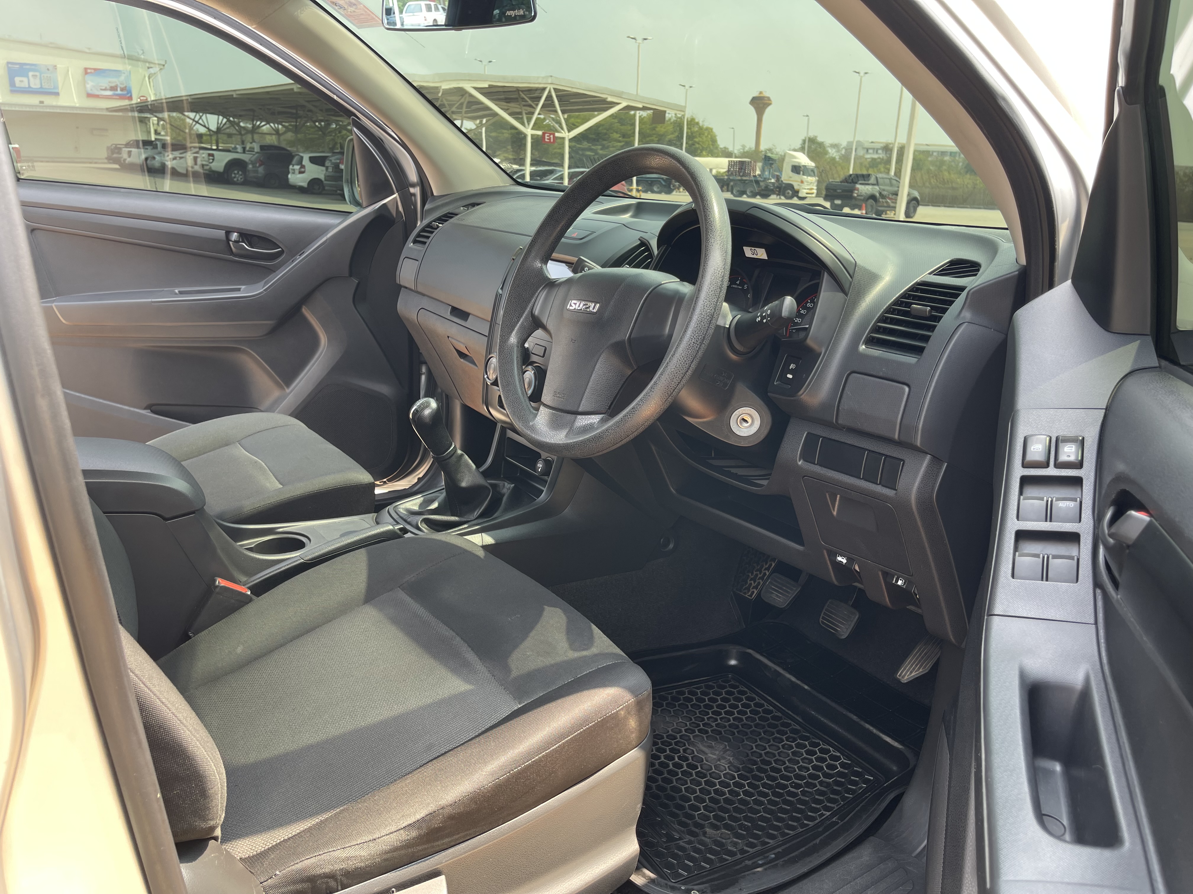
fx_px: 862
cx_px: 596
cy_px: 447
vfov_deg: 54.9
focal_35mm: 25
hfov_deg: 69.4
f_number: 1.6
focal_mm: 5.1
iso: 32
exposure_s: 1/129
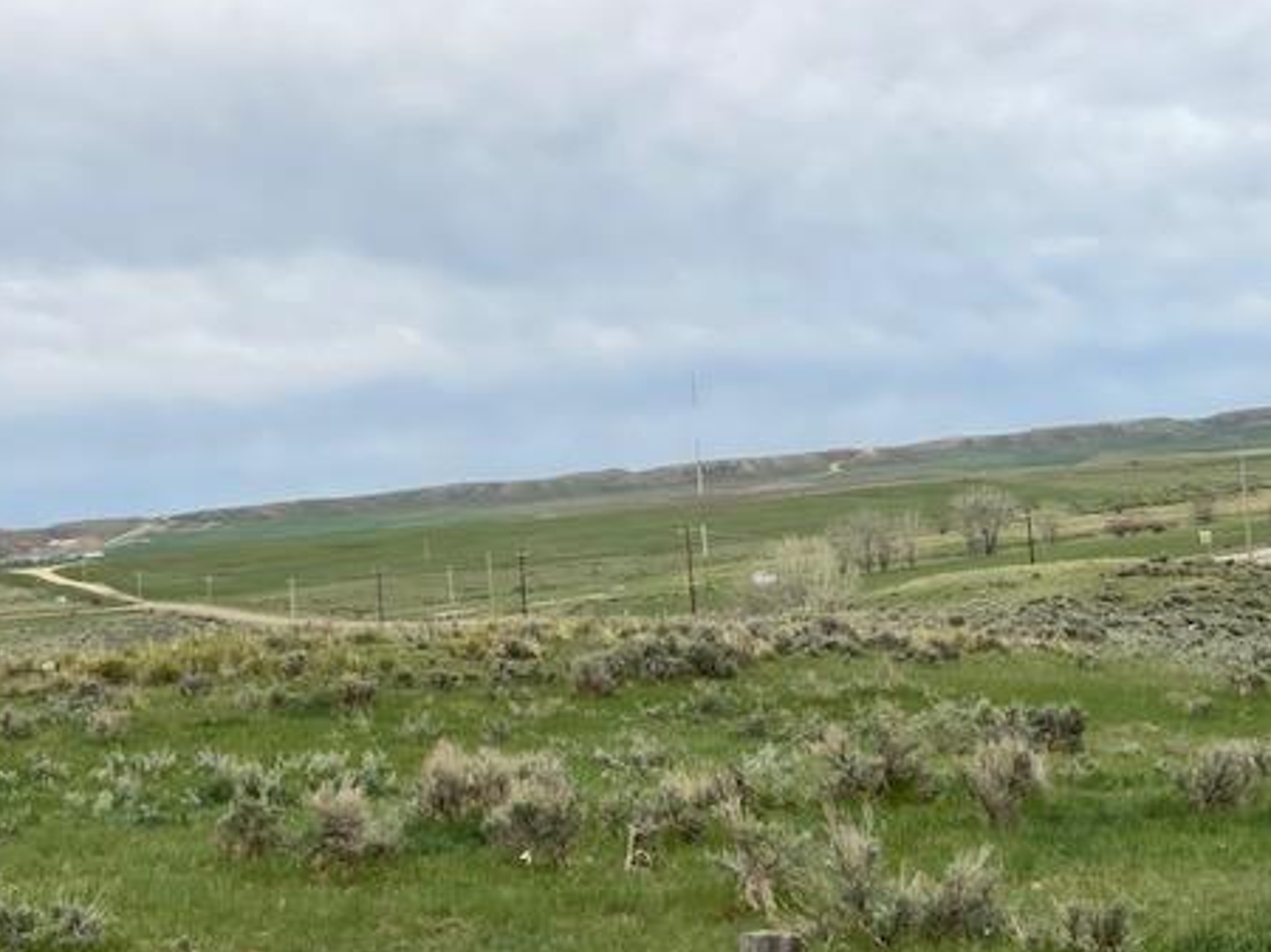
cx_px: 602
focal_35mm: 74
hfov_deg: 26.3
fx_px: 2716
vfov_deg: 19.9
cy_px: 438
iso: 20
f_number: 2
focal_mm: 6
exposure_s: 1/1497
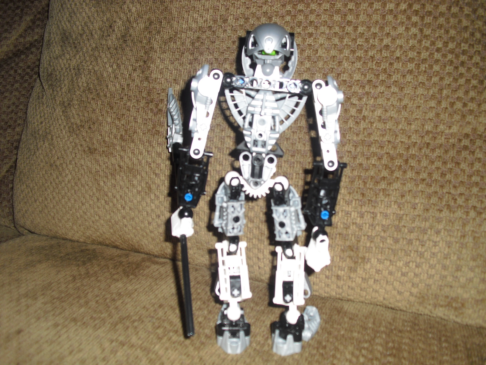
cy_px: 182
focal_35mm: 36
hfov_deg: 51.4
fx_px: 505
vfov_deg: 39.7
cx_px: 243
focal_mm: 6.3
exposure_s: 1/60
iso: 100
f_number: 3.1
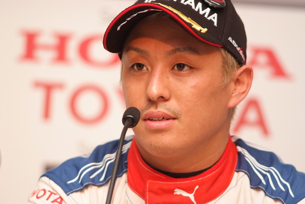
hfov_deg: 7.6
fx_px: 2287
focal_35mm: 270
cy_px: 102
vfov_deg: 5.1
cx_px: 152
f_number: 2.8
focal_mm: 180
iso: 320
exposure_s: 1/250
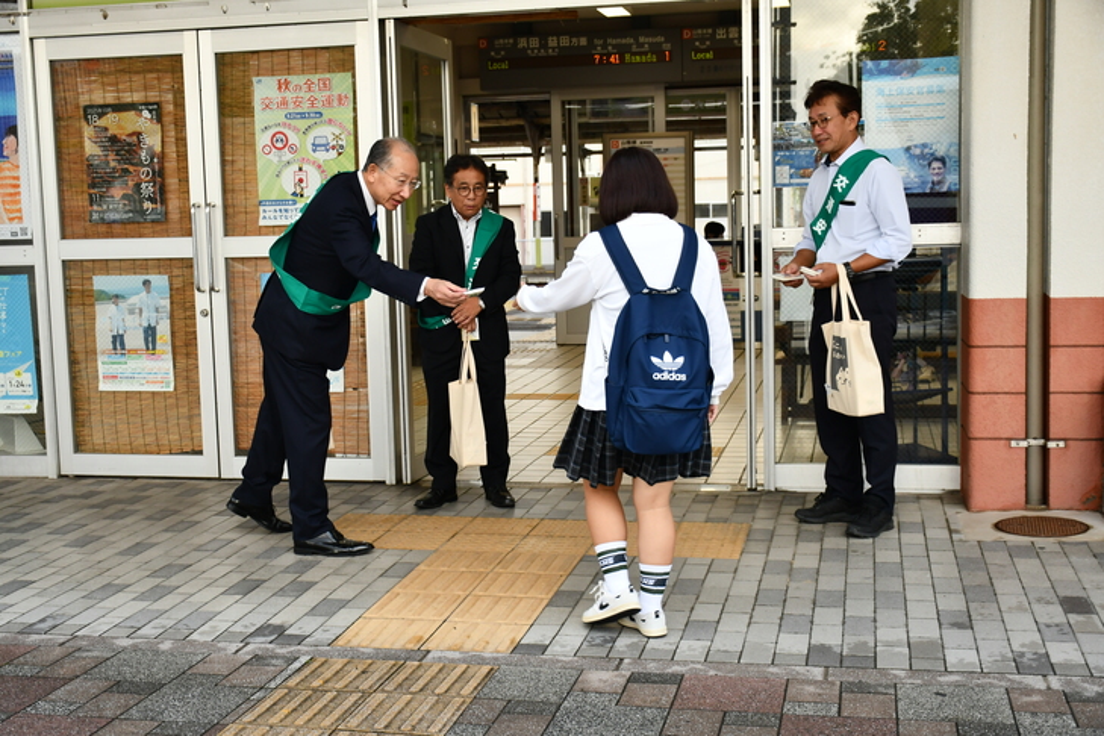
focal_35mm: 45
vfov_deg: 29.9
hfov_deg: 43.6
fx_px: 1380
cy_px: 368
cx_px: 552
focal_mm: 30
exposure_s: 1/250
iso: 450
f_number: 4
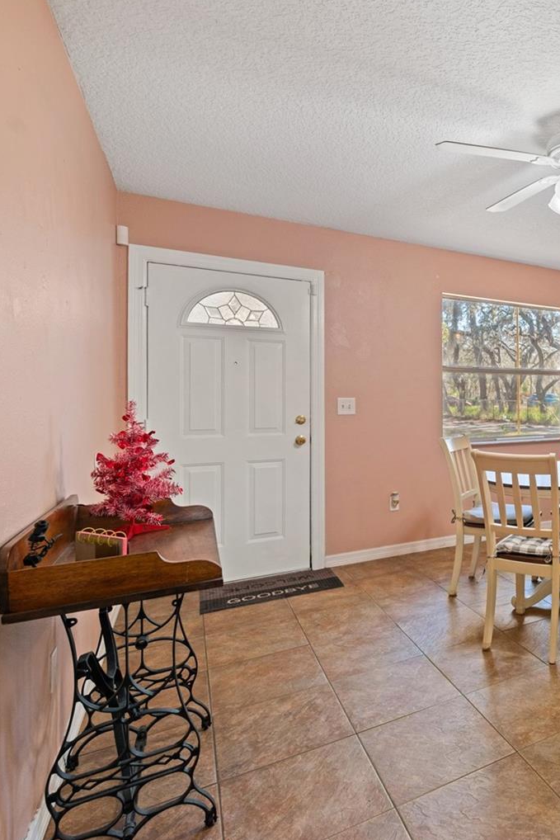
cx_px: 552
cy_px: 406
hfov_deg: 48.0
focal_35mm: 22
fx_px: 513
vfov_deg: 78.6
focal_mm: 14
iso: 250
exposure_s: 1/3
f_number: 6.3
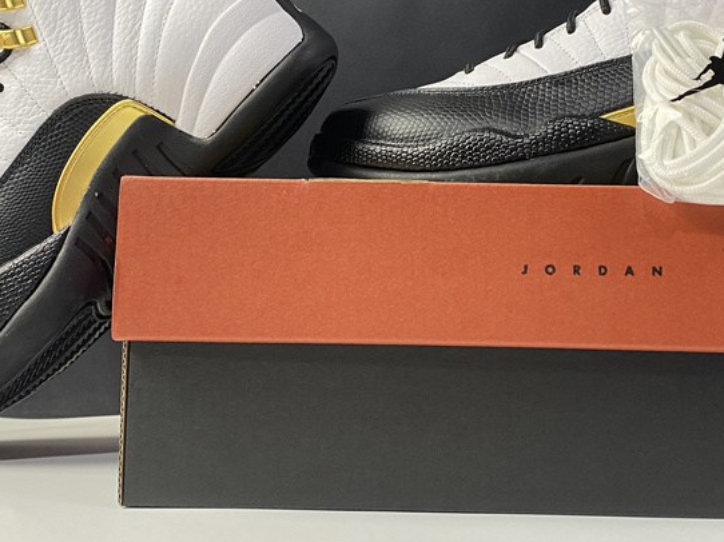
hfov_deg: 39.5
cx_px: 435
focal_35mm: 48
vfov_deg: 30.1
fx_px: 1003
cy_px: 208
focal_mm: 4.25
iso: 80
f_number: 1.8
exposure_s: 1/50
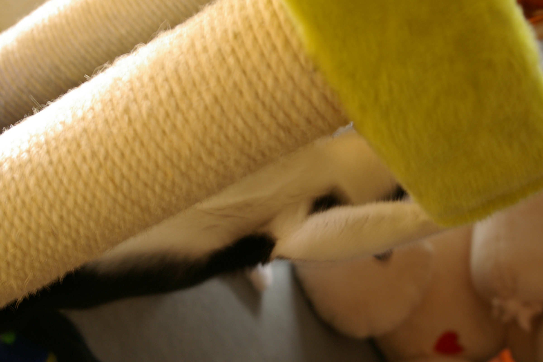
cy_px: 181
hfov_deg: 40.0
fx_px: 747
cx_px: 272
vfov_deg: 27.3
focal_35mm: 50
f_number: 5.6
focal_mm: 33
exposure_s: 1/8
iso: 400
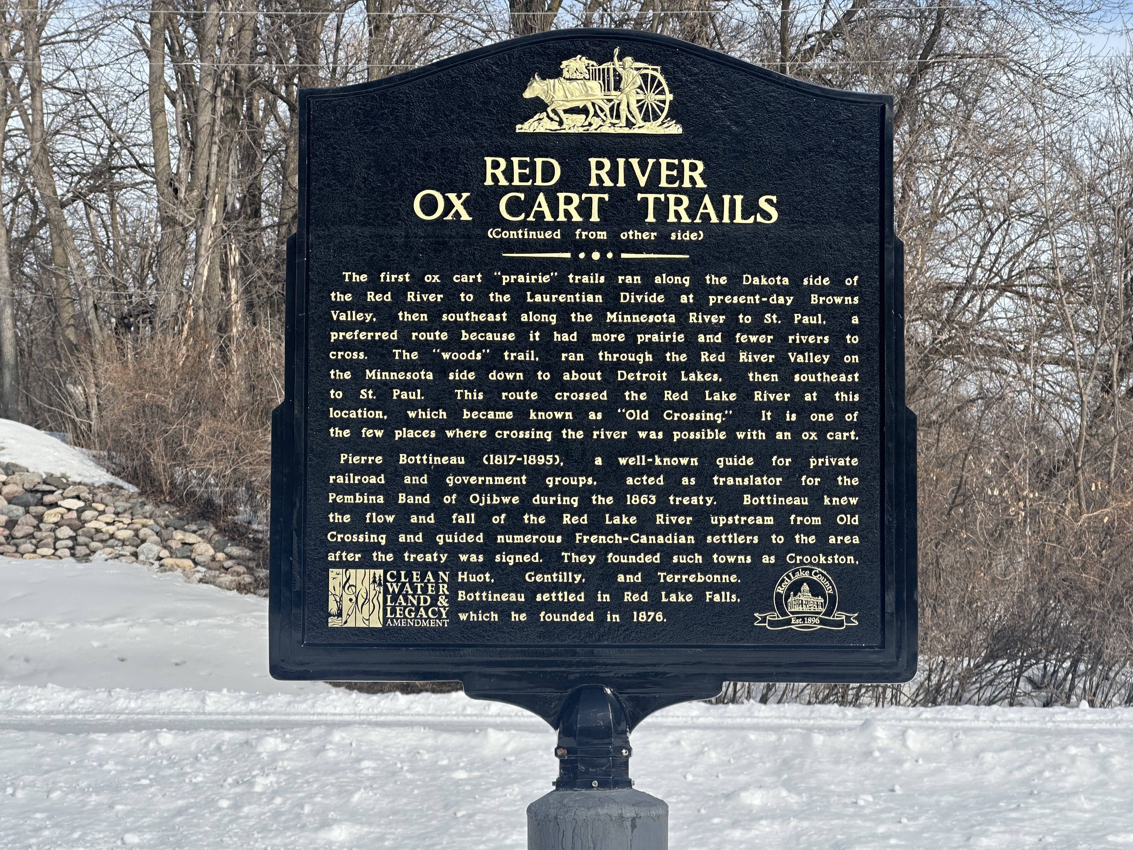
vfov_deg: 19.1
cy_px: 425
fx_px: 2520
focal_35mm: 77
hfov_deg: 25.3
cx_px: 566
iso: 32
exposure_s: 1/1014
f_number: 2.8
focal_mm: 9
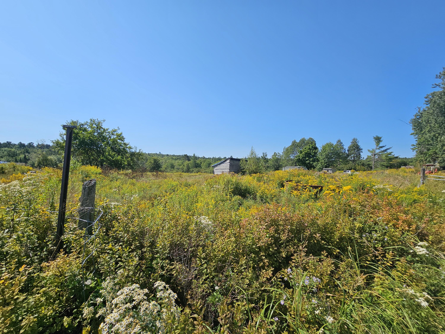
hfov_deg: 106.2
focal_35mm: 13
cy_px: 167
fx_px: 167
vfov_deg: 89.9
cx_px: 222
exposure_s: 1/3211
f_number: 2.2
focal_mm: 2.2
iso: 50
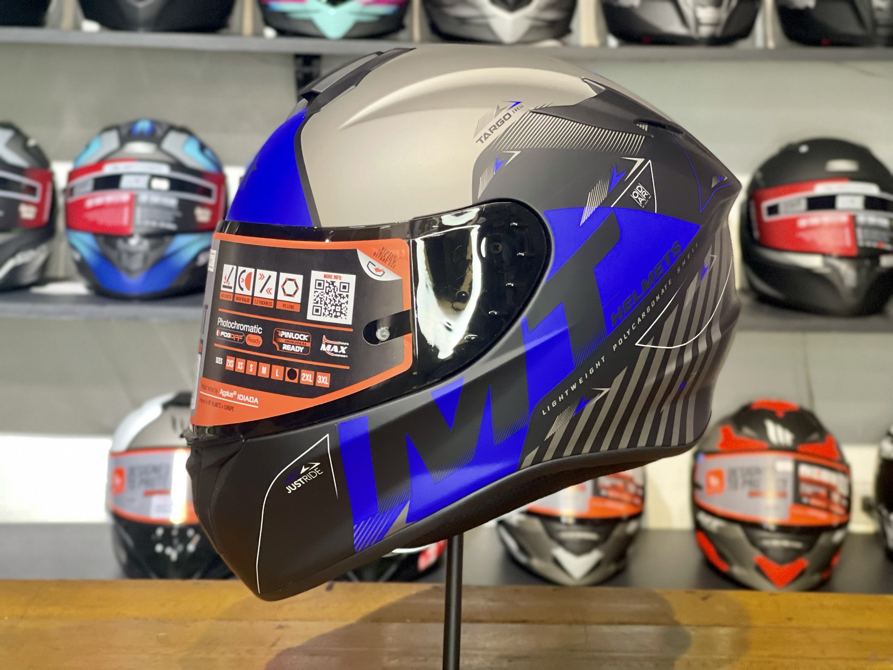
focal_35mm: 64
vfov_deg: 22.9
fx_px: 1651
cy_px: 335
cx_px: 446
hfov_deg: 30.3
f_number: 2.2
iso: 400
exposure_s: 1/40
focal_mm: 7.5
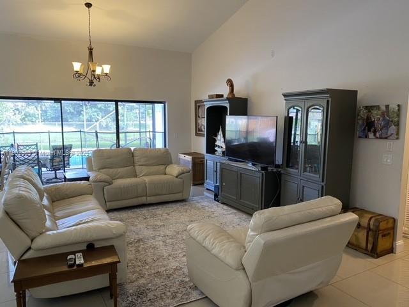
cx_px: 204
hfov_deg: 67.3
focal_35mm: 26
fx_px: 307
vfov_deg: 53.1
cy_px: 154
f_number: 1.8
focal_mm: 4.25
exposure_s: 1/60
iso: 200
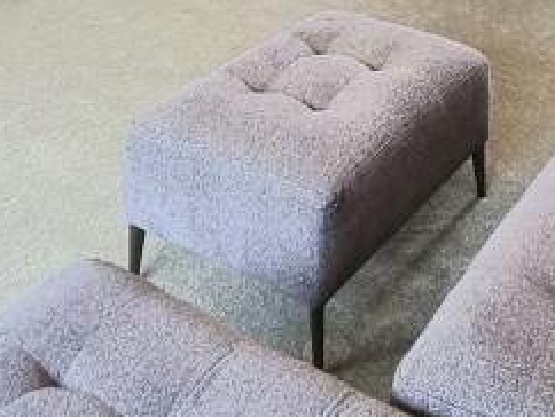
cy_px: -300
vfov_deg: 20.3
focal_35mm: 55
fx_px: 883
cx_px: 392
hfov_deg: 34.4
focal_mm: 2.2
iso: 100
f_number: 2.2
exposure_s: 1/50
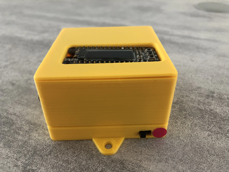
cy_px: 86
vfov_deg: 49.7
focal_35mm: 28
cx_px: 114
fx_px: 185
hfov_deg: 63.4
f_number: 1.8
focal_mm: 4
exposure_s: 1/15
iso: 64
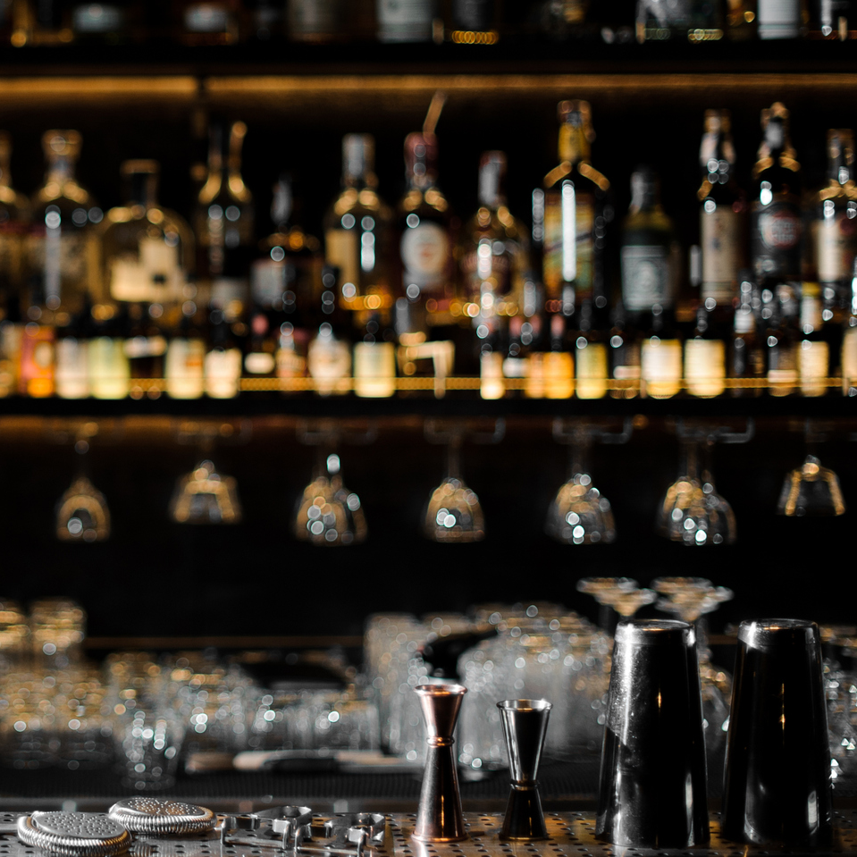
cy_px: 329
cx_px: -4
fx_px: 2633
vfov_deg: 18.5
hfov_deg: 18.0
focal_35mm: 94
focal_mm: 50
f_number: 2
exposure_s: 1/160
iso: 200
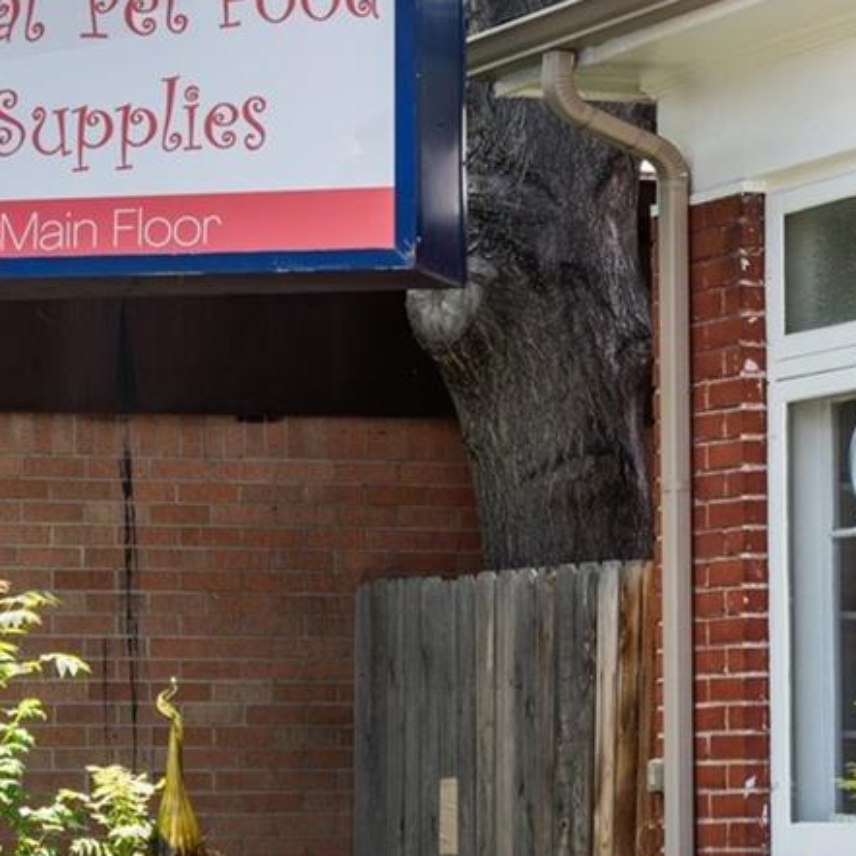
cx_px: 122
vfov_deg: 10.4
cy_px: -76
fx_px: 4644
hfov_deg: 10.5
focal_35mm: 166
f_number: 6.3
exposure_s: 1/320
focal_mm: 54
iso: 140
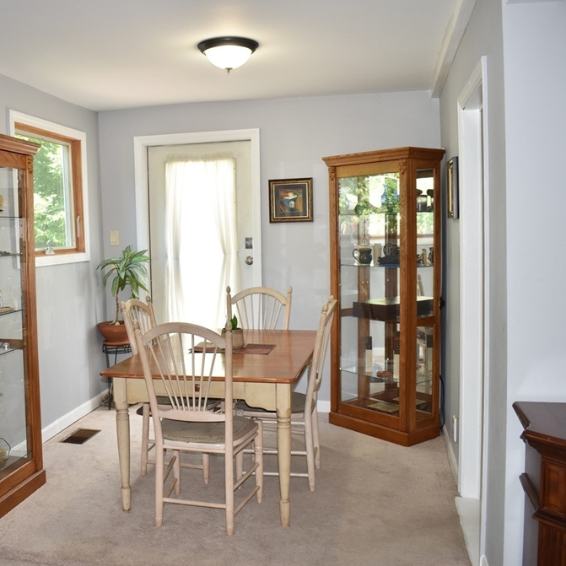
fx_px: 647
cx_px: 192
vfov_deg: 47.2
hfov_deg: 46.5
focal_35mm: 35
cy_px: 286
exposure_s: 1/60
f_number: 4
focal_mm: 18
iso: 360
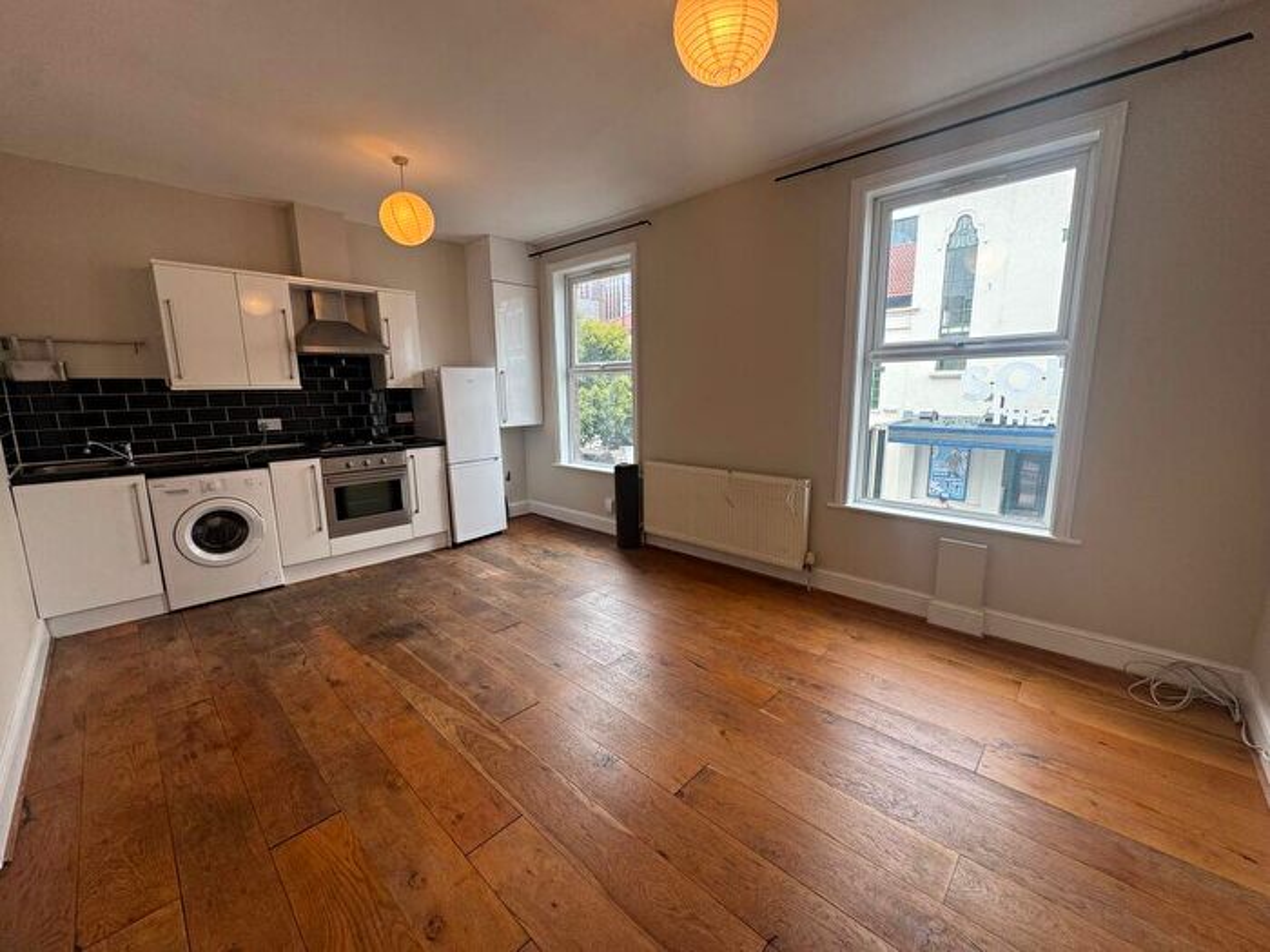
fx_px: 514
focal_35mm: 14
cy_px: 476
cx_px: 635
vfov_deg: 85.7
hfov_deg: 102.1
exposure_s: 1/99
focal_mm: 2.22
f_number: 2.2
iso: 50
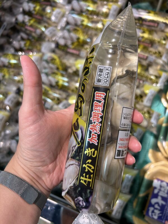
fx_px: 168
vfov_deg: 67.3
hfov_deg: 53.1
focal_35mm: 26
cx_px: 84
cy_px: 112
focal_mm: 5.7
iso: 32
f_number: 1.5
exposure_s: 1/128
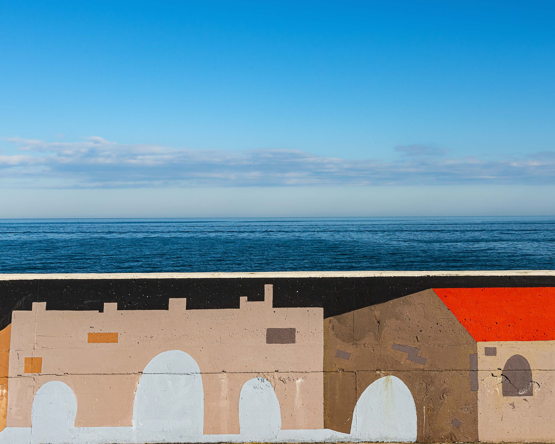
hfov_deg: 37.3
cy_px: 221
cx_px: 309
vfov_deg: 30.2
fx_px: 821
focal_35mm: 50
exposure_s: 1/160
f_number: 20
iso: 200
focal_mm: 44
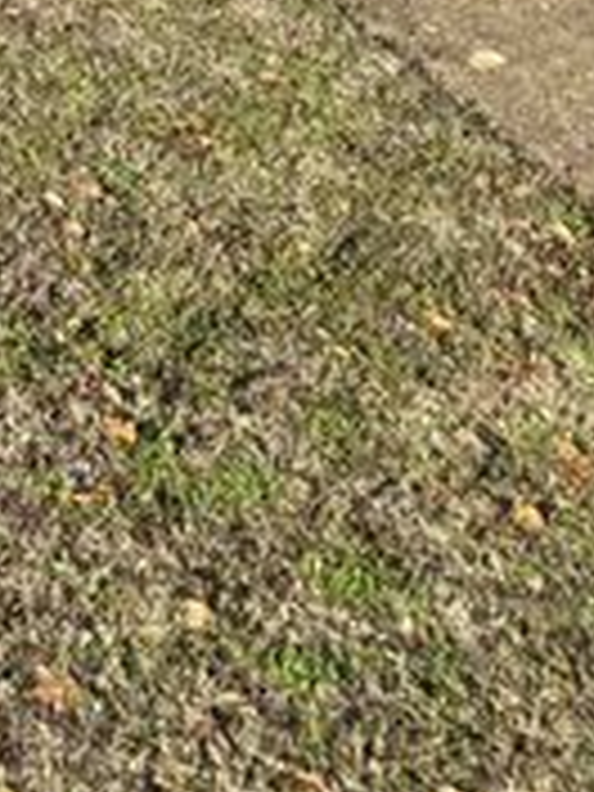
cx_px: -392
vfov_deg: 17.3
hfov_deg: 14.7
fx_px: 2082
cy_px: -659
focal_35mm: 91
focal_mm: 6.76
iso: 80
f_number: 1.78
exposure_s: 1/3247
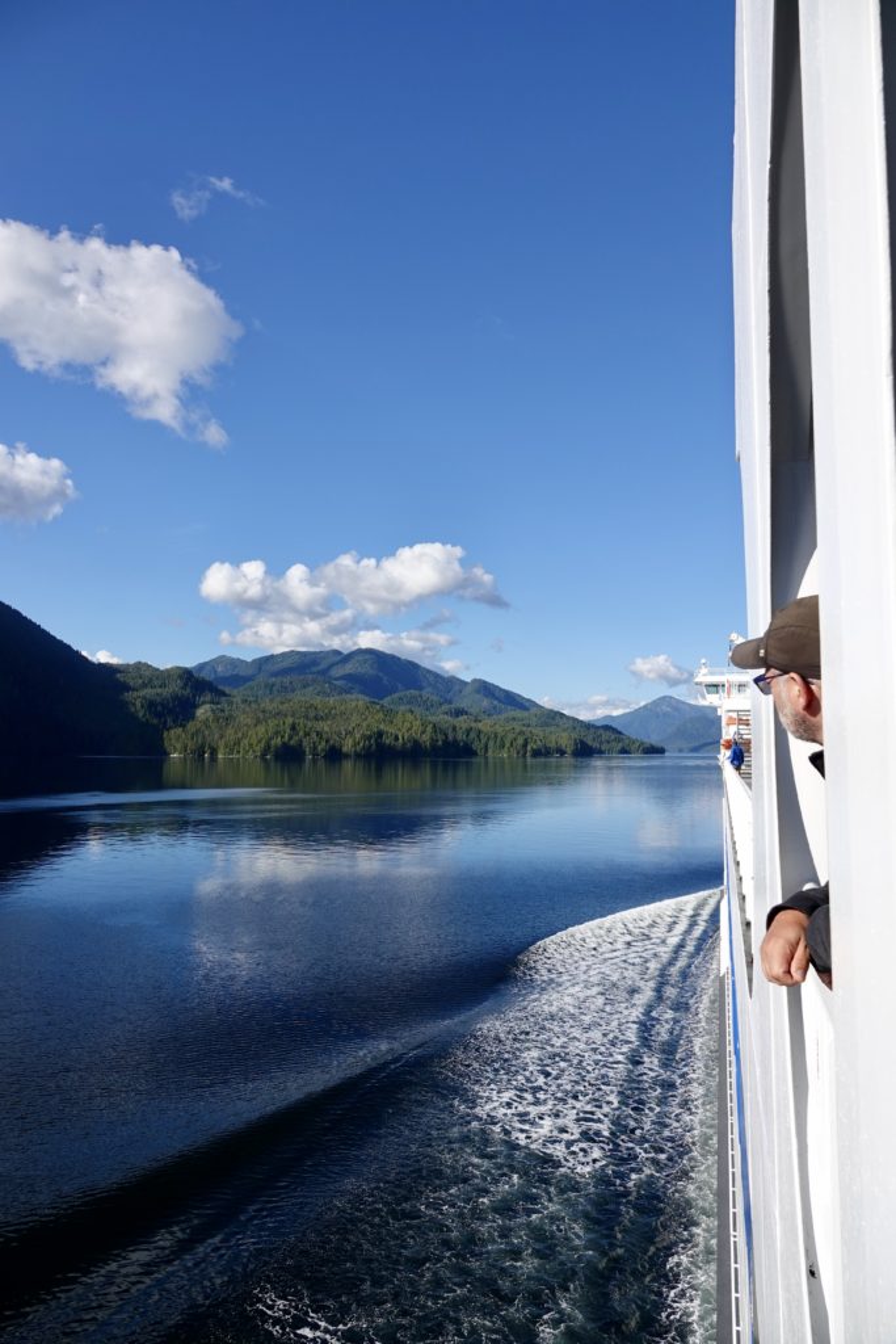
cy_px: 672
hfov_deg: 53.1
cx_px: 448
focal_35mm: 24
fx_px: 896
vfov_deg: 73.7
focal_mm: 8.82
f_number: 4
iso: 100
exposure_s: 1/800
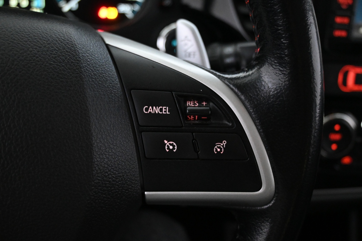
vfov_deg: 36.2
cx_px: 181
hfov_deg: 52.2
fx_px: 370
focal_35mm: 37
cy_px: 120
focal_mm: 24.5
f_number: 4.2
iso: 5600
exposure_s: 1/40
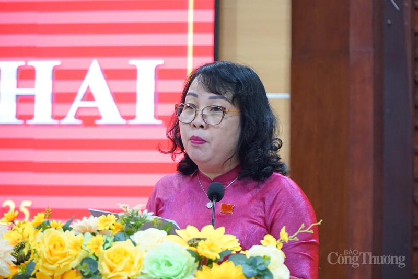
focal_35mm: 157
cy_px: 140
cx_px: 209
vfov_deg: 8.7
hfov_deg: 13.1
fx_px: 1822
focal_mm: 105
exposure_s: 1/160
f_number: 4
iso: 4000
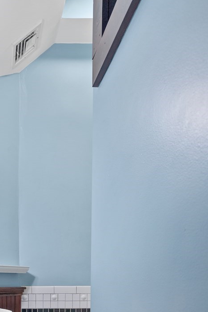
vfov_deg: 49.3
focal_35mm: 35
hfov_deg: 35.1
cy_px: 273
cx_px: 11
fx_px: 303
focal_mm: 16
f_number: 4
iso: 320
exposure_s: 1/6
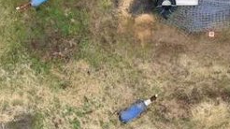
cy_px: 43
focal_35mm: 143
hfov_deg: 14.5
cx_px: -54
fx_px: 872
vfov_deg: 8.5
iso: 200
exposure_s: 1/320
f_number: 2.8
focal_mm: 14.45
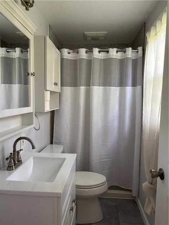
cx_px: 84
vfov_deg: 67.3
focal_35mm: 26
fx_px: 169
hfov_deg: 53.1
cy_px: 112
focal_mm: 5.96
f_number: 1.6
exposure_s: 1/60
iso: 200
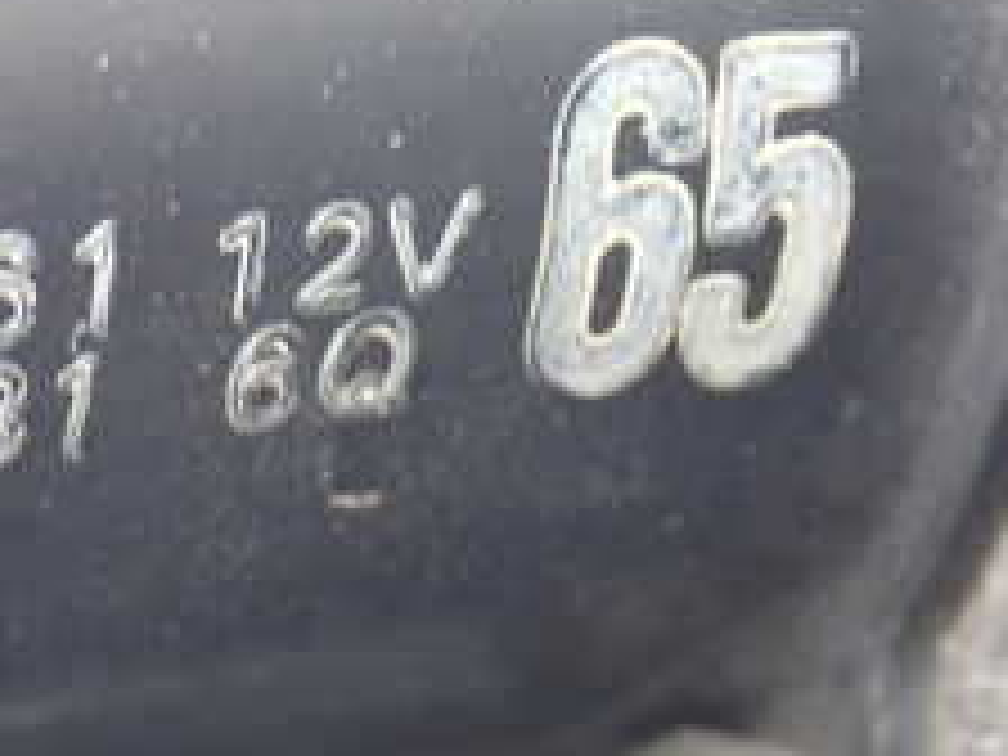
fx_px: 5533
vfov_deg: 7.8
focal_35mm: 190
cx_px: -270
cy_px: 297
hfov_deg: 10.2
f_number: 3.9
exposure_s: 1/50
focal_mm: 12.73
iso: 800
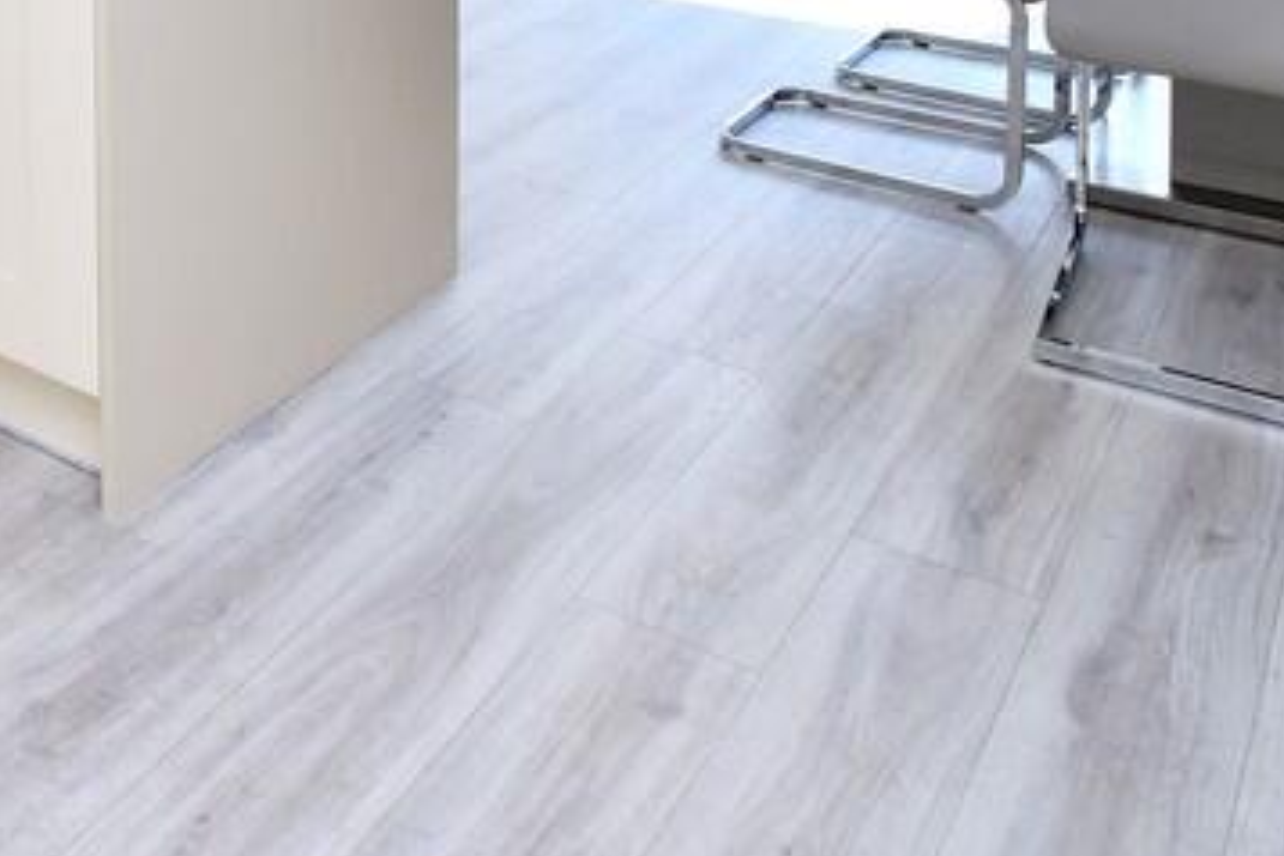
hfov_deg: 39.7
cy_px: -333
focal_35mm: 43
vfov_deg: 25.5
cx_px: -14
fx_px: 1534
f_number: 7.1
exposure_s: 1/200
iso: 100
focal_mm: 10
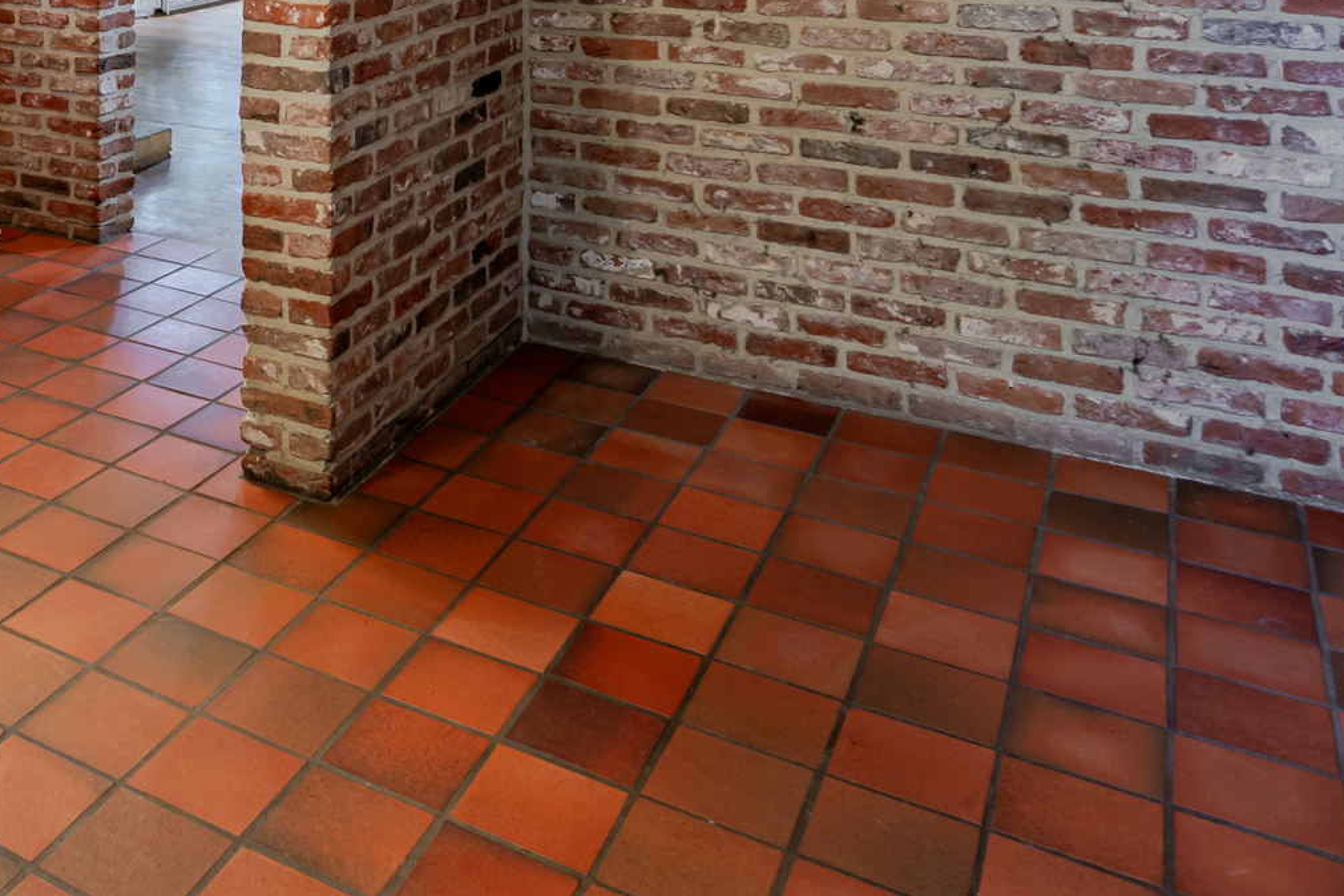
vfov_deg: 30.1
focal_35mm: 38
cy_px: -166
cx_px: 118
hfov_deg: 45.6
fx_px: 1419
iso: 250
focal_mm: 16
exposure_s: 1/6
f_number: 11
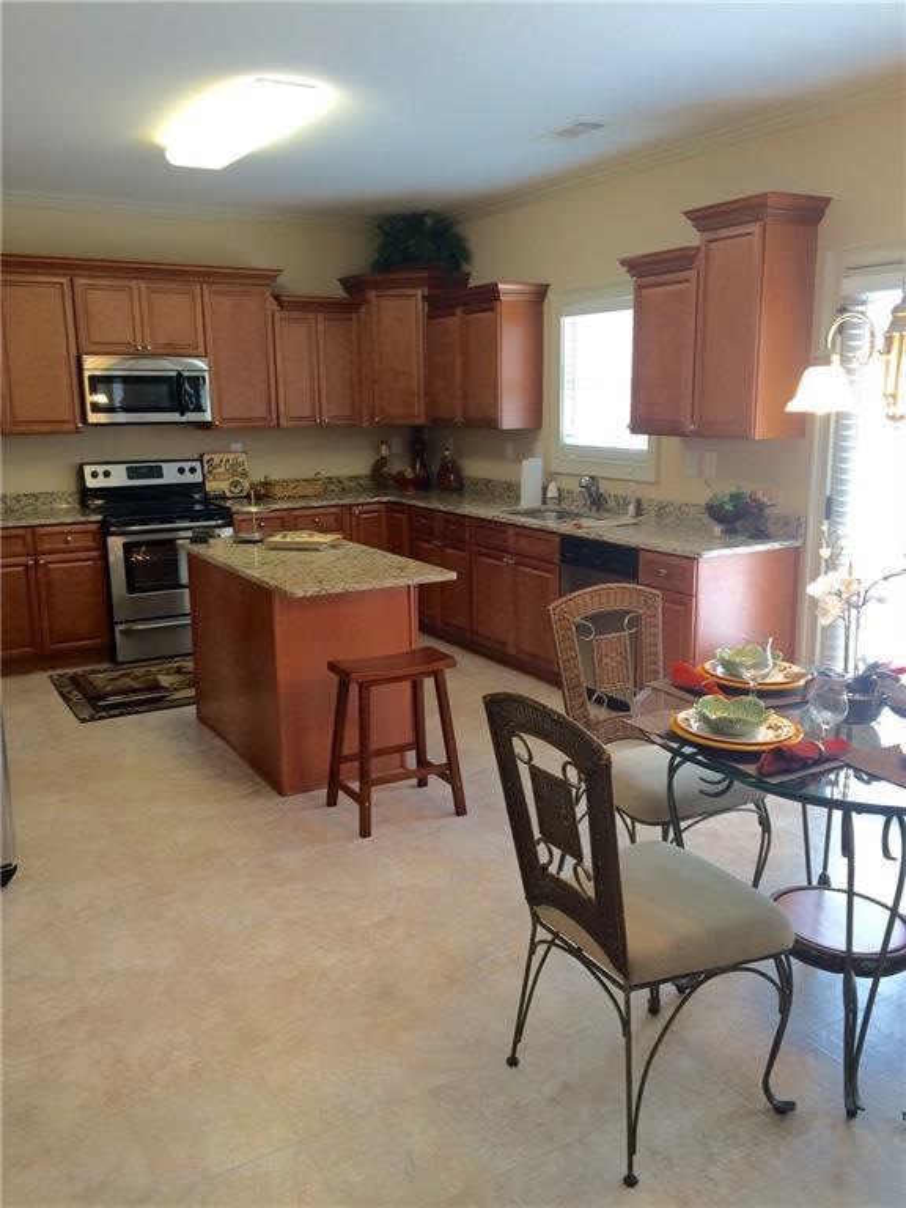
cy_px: 604
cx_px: 453
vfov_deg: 61.7
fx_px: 1012
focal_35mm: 29
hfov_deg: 48.2
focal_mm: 4.15
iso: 50
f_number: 2.2
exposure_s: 1/30
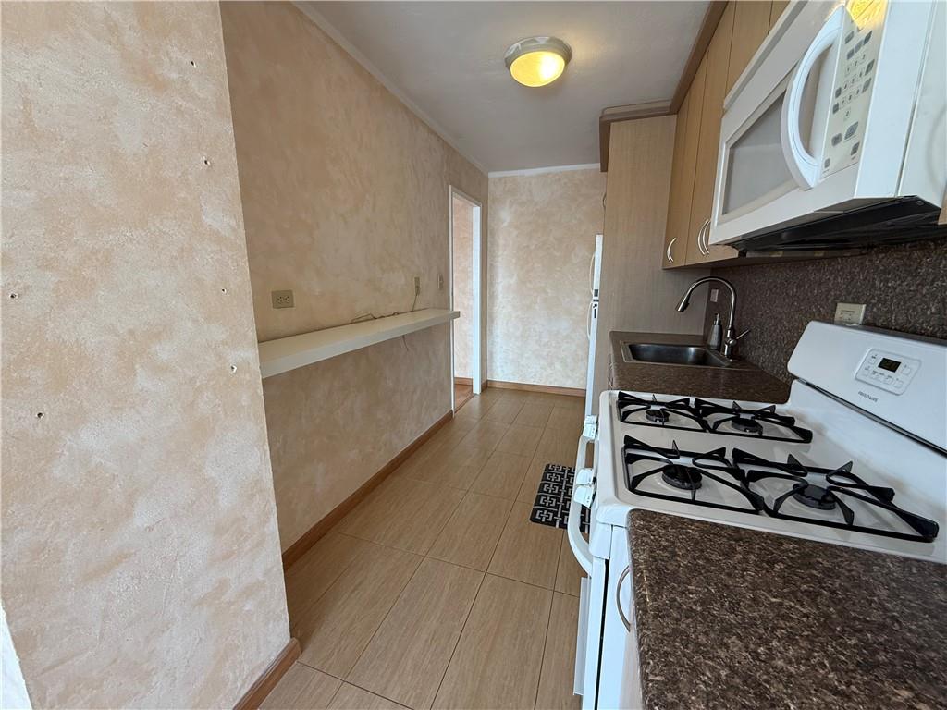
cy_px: 355
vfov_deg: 85.7
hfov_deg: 102.1
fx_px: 383
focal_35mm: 14
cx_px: 474
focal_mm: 2.22
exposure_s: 1/120
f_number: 2.2
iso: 160
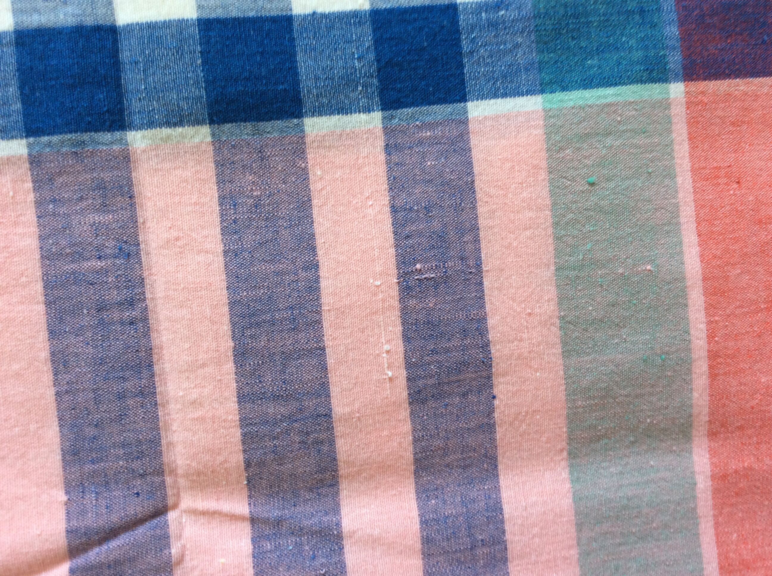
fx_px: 713
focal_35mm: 32
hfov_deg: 56.9
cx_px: 386
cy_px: 288
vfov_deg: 44.1
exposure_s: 1/25
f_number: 2.4
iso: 32
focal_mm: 3.3
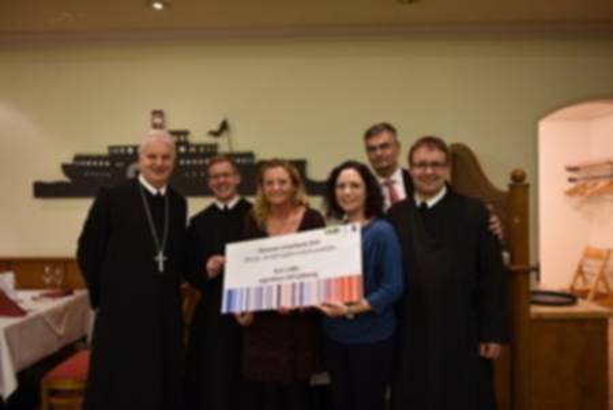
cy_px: 205
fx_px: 494
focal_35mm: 29
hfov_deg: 63.6
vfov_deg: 45.1
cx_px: 306
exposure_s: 1/30
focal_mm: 29
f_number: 2.8
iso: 450
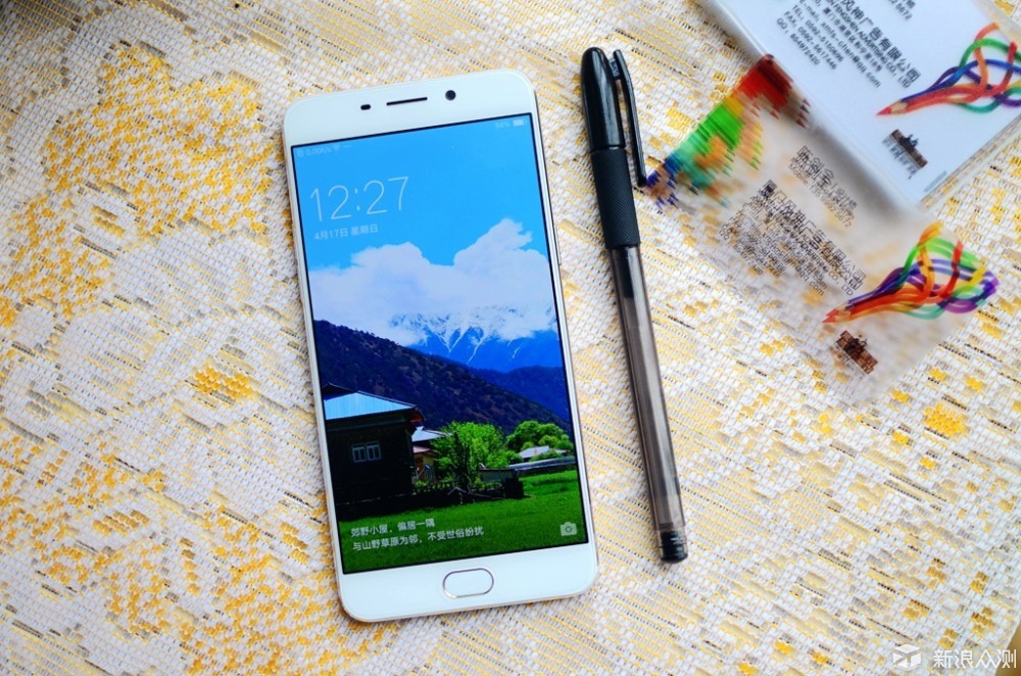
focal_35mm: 52
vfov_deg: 25.6
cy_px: 338
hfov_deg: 37.9
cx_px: 510
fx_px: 1486
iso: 100
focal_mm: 35
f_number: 2
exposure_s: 1/125
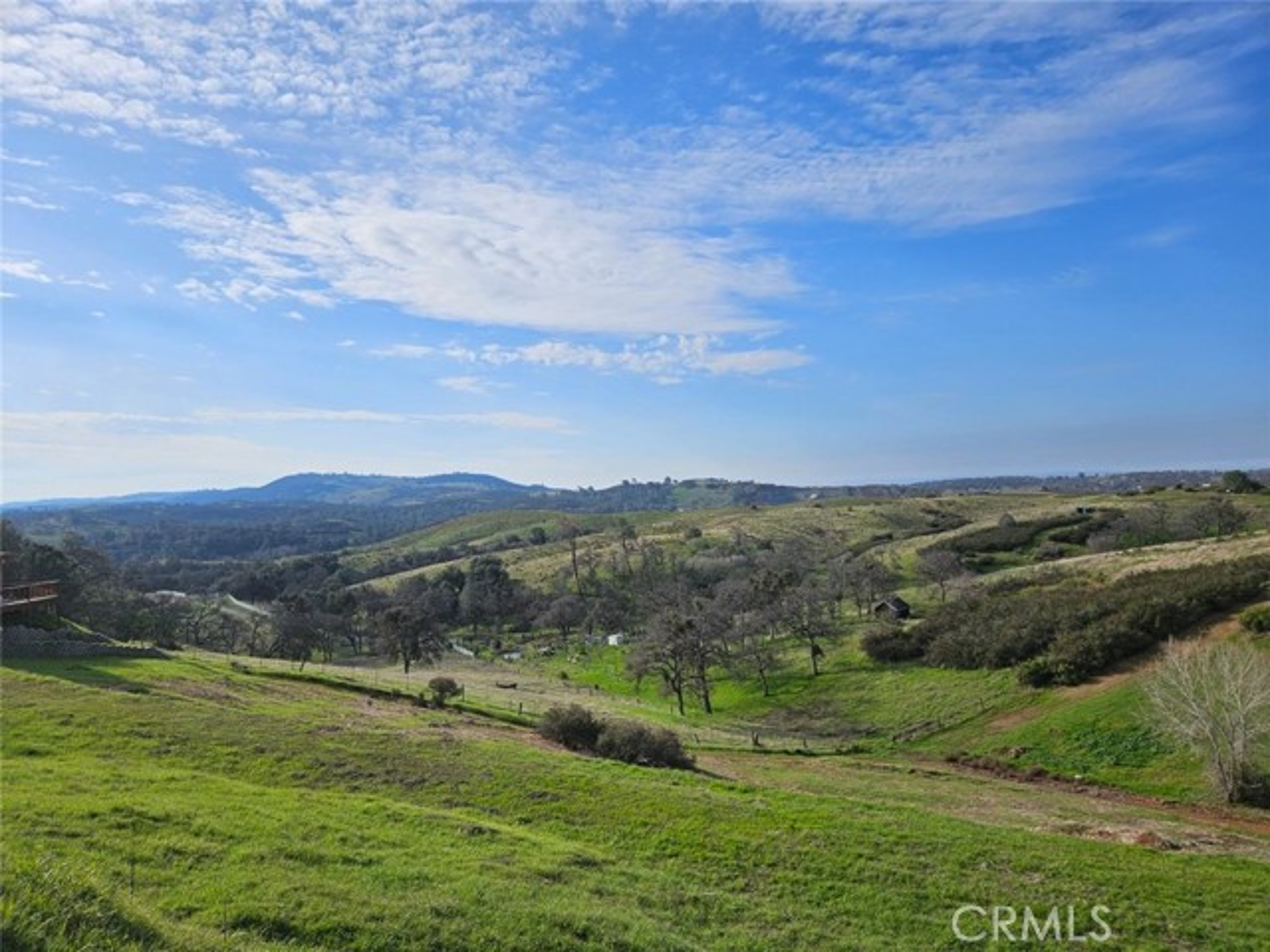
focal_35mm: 23
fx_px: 844
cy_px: 476
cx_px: 635
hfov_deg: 73.9
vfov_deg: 58.9
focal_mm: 5.4
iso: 25
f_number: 1.8
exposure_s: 1/4233
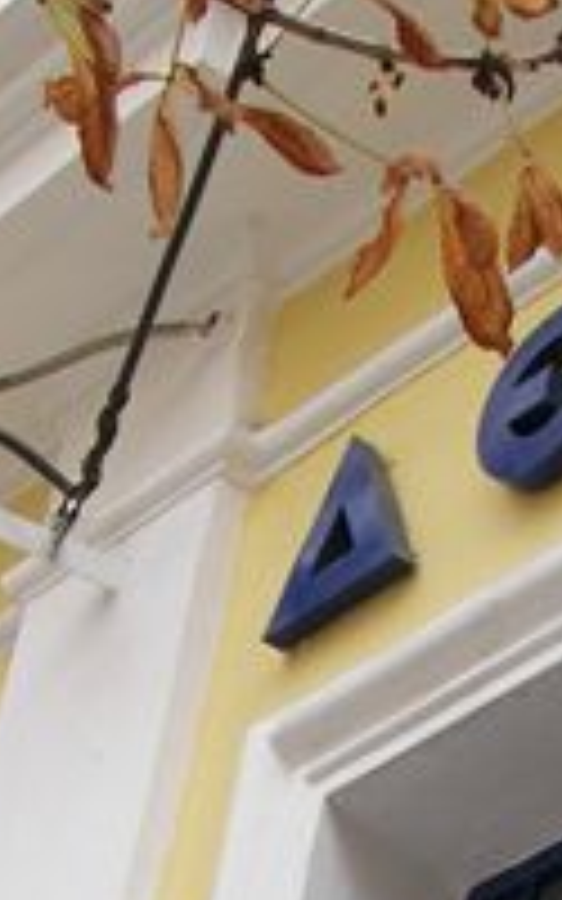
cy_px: 650
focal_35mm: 151
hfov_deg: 8.7
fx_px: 3700
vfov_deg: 13.8
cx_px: 400
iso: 50
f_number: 2.8
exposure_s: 1/100
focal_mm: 9.4
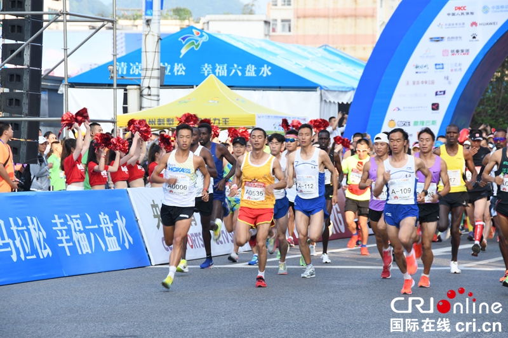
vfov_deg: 7.6
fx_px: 2539
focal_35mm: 180
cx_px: 254
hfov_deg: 11.4
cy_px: 169
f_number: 6.3
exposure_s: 1/125
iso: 250
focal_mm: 120
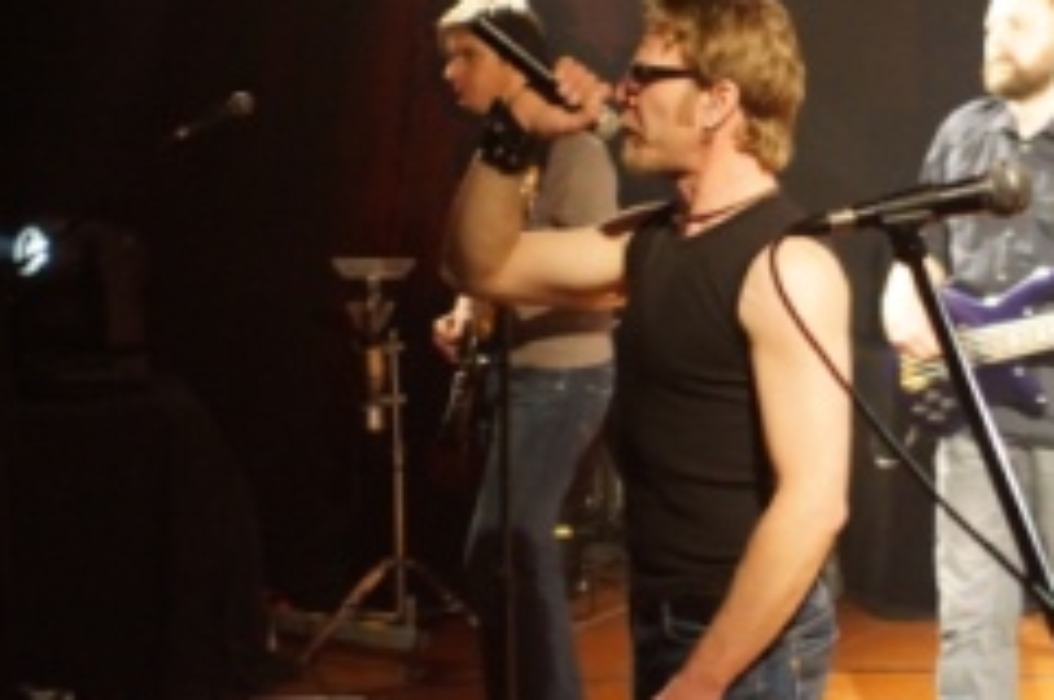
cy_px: 258
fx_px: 2281
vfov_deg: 17.4
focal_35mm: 78
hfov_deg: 25.7
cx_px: 783
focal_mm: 28
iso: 6400
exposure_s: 1/40
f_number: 3.5
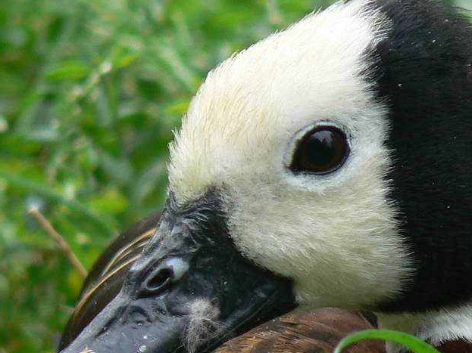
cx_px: 438
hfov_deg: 1.8
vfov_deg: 1.3
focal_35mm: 1109
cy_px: 289
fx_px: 15119
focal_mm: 72
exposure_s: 1/100
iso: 80
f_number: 4.5
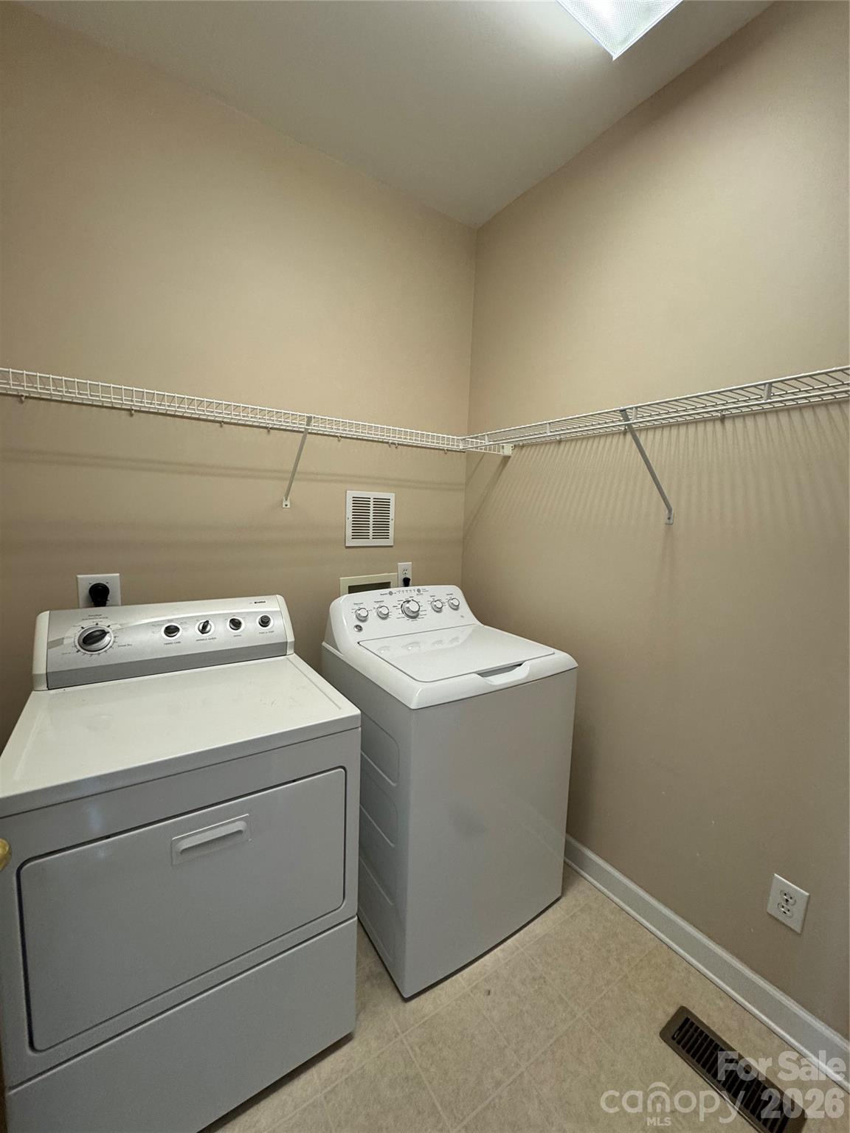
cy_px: 566
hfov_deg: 85.7
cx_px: 425
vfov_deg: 102.1
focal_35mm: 14
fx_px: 458
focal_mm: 2.22
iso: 200
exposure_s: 1/60
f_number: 2.2
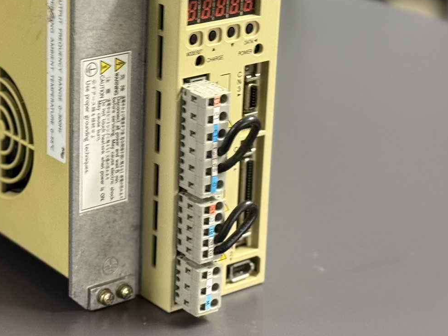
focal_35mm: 100
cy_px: 125
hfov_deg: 19.5
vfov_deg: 14.8
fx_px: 1294
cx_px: 97
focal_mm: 6.76
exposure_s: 1/33
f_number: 1.78
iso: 250
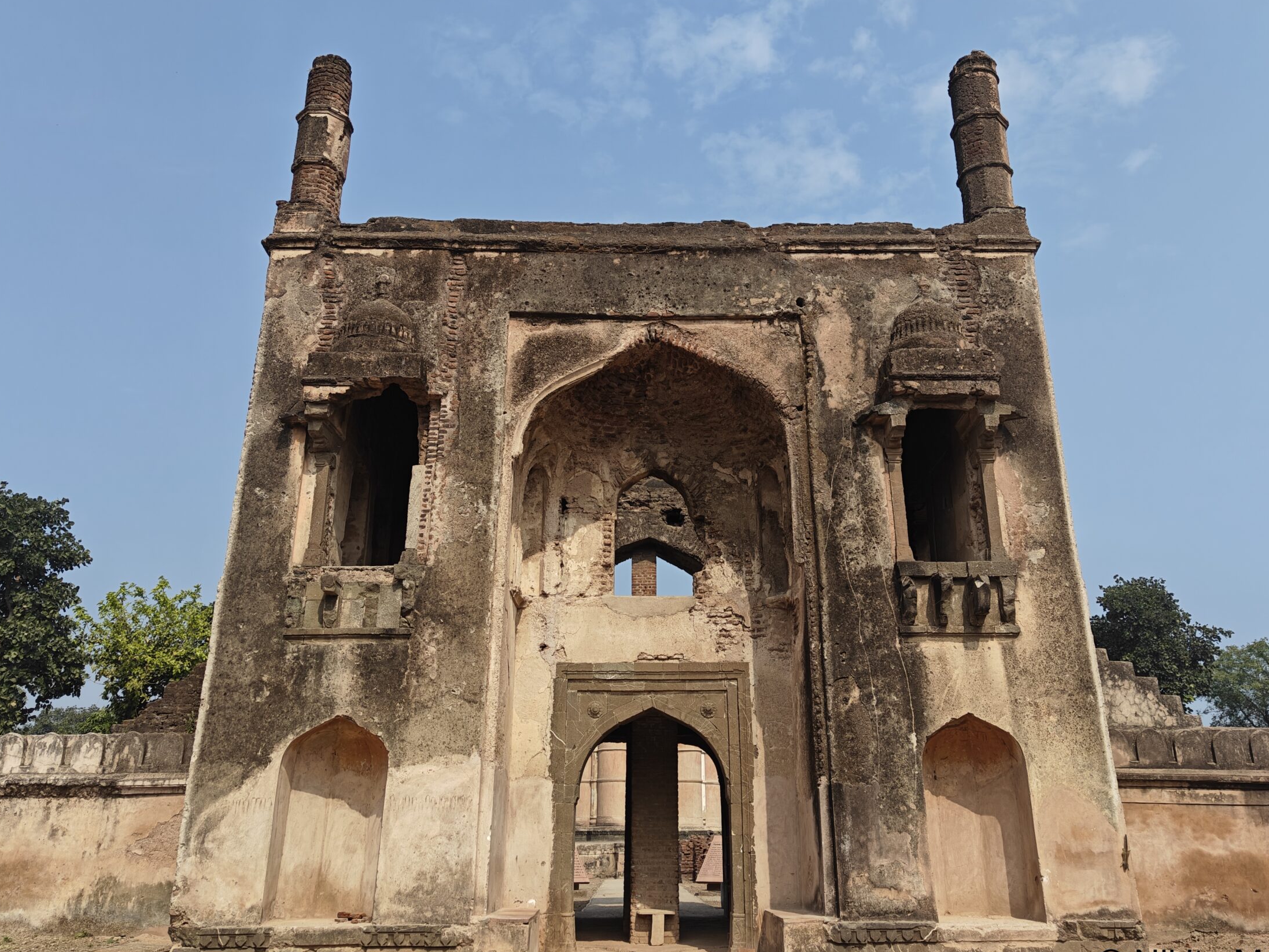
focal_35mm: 28
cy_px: 428
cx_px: 648
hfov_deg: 63.4
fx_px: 1027
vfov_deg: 49.7
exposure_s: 1/2721
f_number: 1.8
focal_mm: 5.59
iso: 64
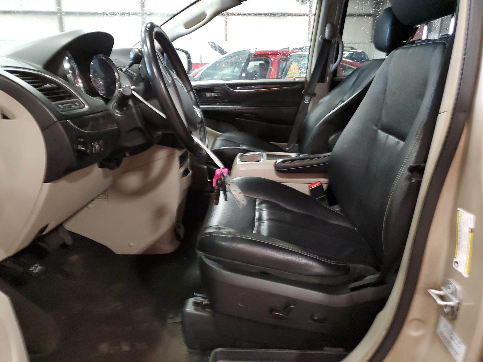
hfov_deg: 67.3
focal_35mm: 26
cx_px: 242
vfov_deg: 53.1
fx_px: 363
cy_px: 181
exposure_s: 1/15
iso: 345
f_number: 1.5
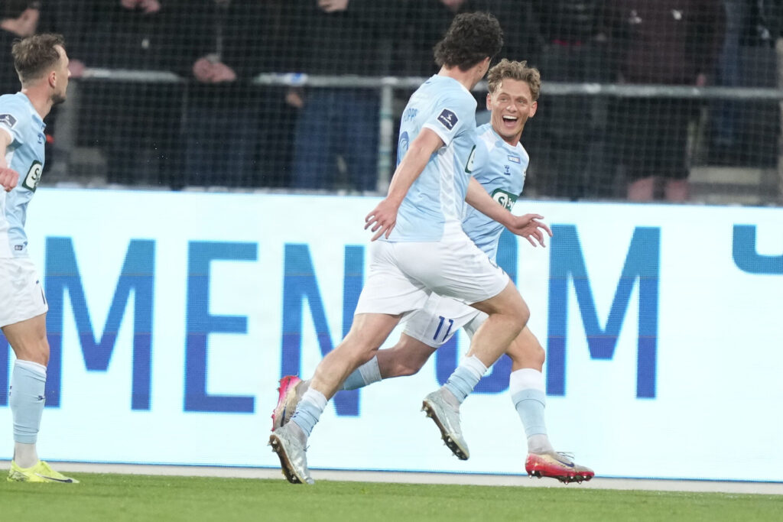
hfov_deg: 5.2
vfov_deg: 3.4
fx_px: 8701
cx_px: 392
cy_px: 261
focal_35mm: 400
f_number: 2.8
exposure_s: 1/1250
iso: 3200
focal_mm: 400
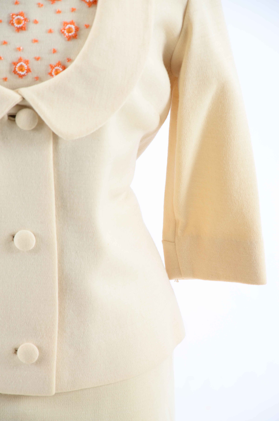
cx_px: 140
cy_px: 210
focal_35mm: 158
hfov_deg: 8.7
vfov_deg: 13.1
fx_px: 1839
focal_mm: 105
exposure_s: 1/80
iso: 160
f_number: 6.3
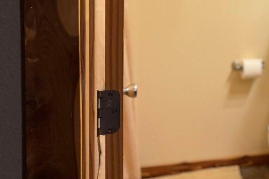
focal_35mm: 56
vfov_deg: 22.6
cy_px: -26
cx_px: 272
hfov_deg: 32.6
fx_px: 419
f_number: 1.78
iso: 160
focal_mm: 6.76
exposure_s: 1/60
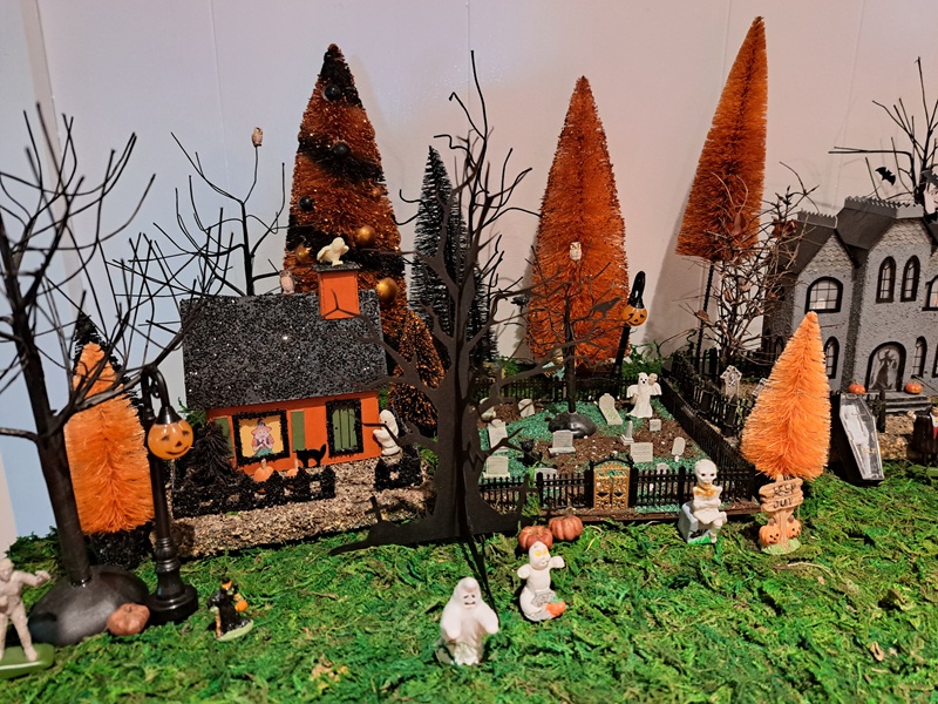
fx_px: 650
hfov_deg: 71.6
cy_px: 352
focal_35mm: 24
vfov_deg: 56.8
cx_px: 469
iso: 500
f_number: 1.8
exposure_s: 1/60
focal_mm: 5.23
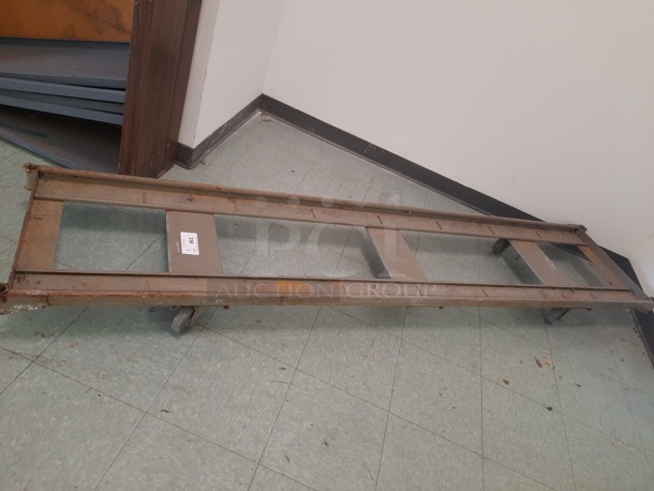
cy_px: 246
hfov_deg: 69.4
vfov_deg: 54.9
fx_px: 473
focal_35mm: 25
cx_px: 327
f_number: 2
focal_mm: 4.6
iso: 250
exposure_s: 1/60
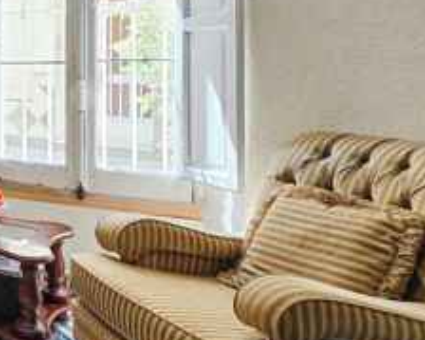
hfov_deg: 29.9
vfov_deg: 36.3
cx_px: -193
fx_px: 503
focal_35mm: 40
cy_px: 80
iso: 100
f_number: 2.2
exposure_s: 1/100
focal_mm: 2.2
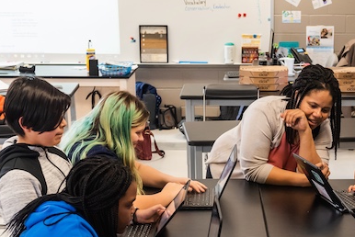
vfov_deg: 15.3
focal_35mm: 88
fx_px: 868
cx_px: 269
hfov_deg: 22.9
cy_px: 238
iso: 2000
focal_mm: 34
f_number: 5
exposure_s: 1/125
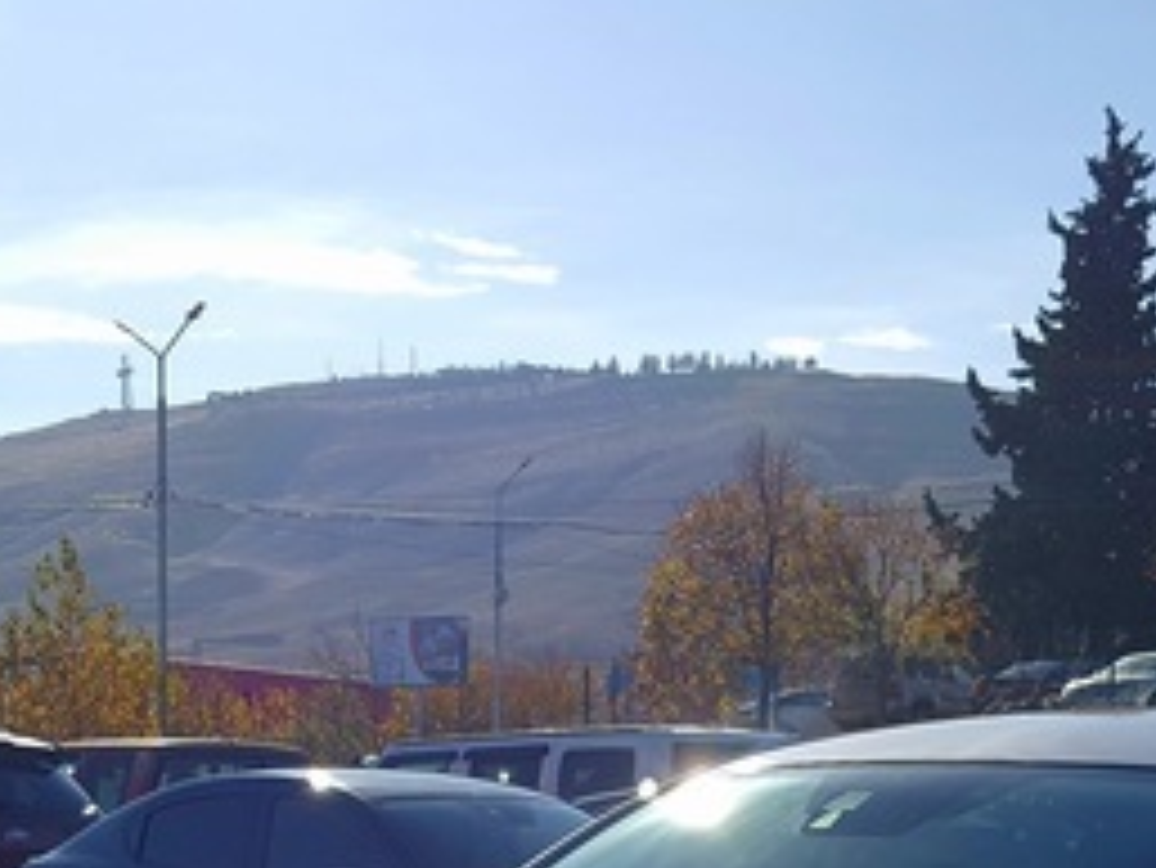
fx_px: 2706
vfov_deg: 16.5
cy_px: 1327
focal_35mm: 81
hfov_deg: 24.1
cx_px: 706
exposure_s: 1/3333
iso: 50
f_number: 1.7
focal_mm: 4.32
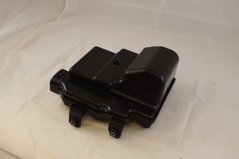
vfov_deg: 31.9
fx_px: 279
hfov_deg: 46.4
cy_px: 80
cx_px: 120
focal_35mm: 42
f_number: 8
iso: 640
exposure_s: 1/60
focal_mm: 28
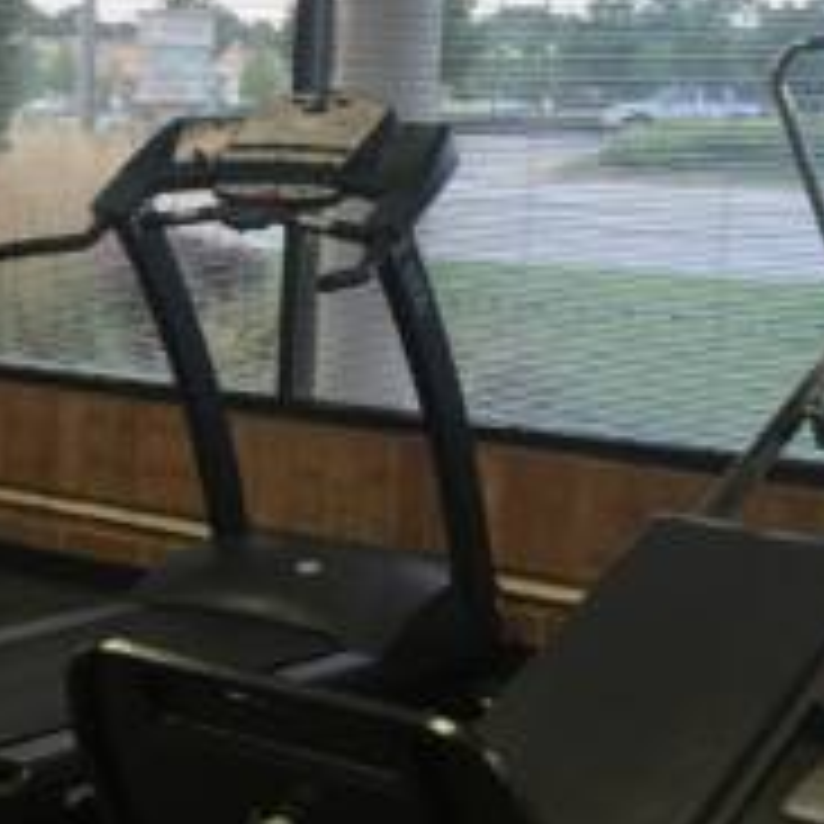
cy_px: 423
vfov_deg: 20.4
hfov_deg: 18.5
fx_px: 2289
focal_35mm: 85
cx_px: -338
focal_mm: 4.15
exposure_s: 1/30
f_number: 2.2
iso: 32
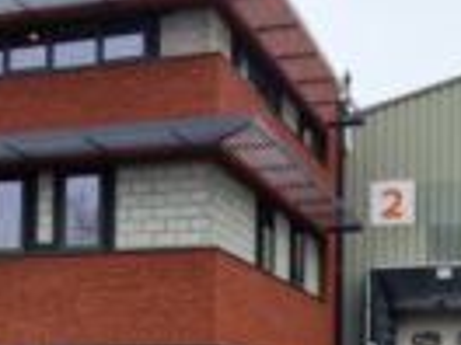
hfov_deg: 30.2
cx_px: 265
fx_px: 852
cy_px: 401
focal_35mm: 64
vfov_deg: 21.5
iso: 50
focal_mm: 2.2
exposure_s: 1/1424
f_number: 2.2
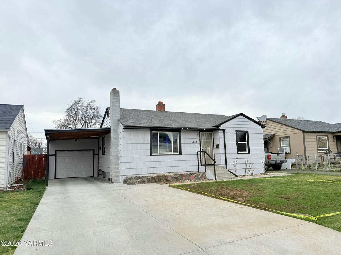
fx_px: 236
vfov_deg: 56.8
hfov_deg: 71.6
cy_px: 128
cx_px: 170
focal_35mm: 24
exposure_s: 1/2299
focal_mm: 6.76
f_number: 1.78
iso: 80
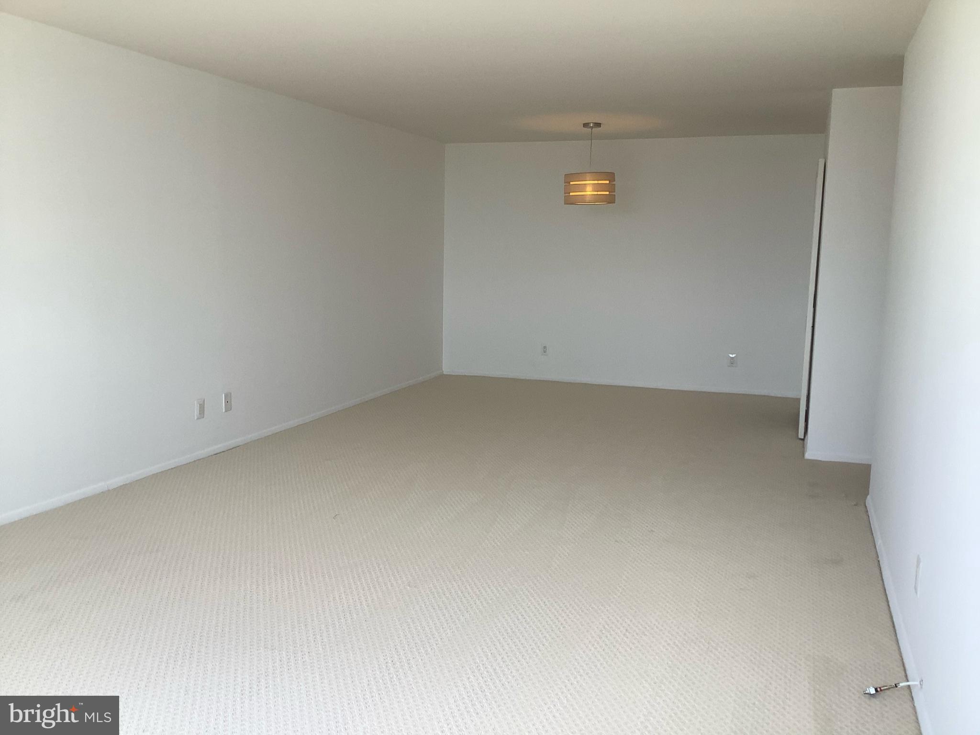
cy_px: 368
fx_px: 877
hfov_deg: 58.4
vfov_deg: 45.4
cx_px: 490
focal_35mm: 31
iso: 32
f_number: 2.4
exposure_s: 1/120
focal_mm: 3.3
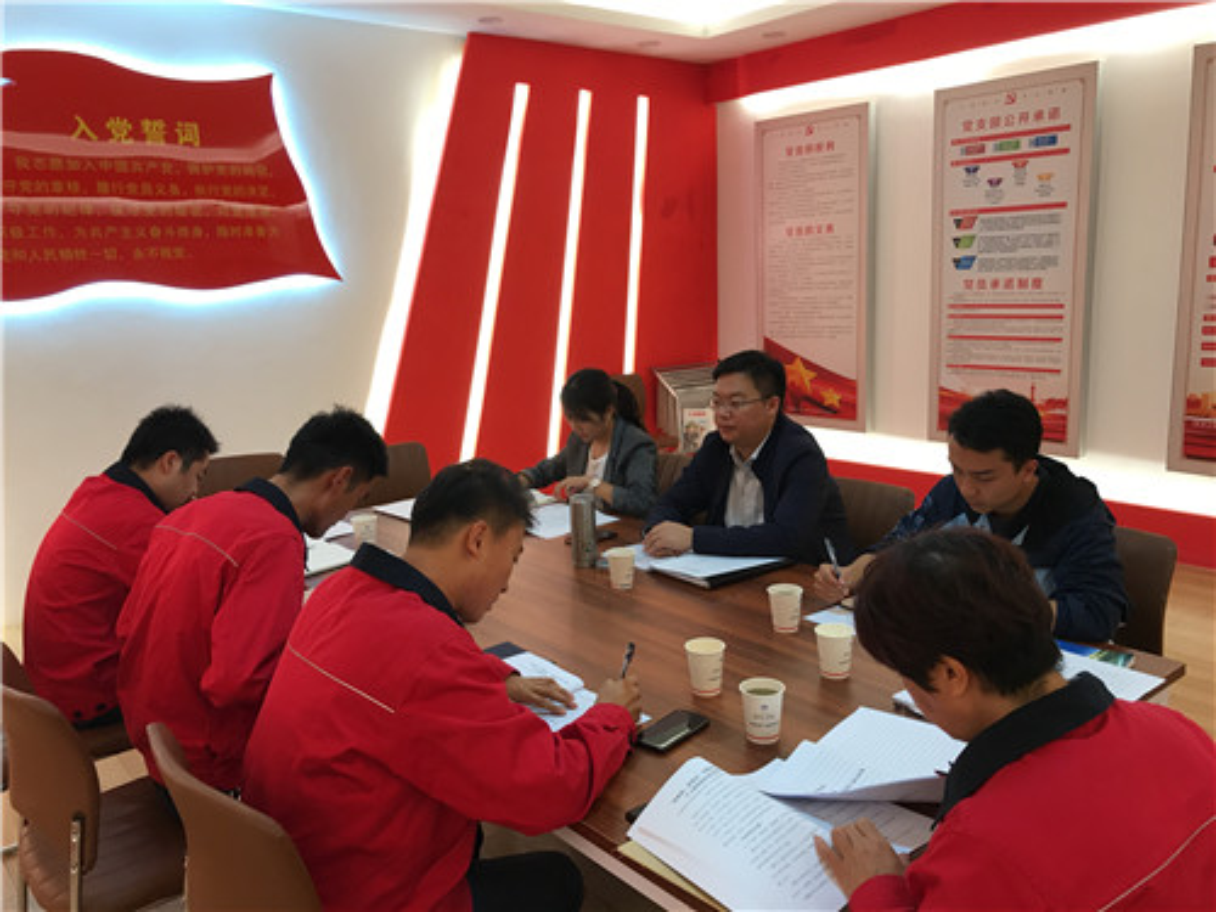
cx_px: 608
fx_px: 984
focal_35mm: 28
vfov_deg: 49.7
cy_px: 456
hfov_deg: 63.4
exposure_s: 1/33
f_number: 1.8
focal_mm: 3.99
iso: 32
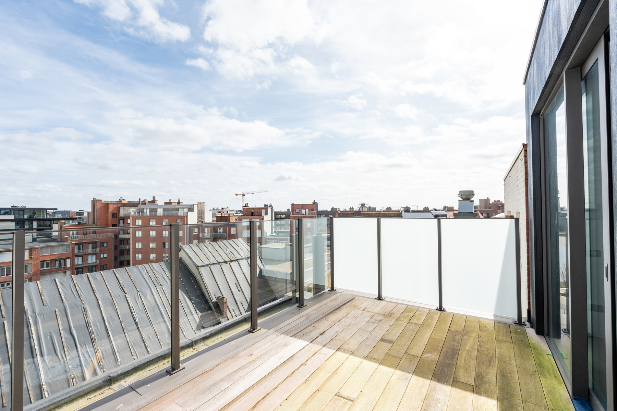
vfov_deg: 73.7
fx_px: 274
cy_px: 206
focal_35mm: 16
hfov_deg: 96.7
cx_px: 308
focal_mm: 16
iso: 200
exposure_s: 1/200
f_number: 11
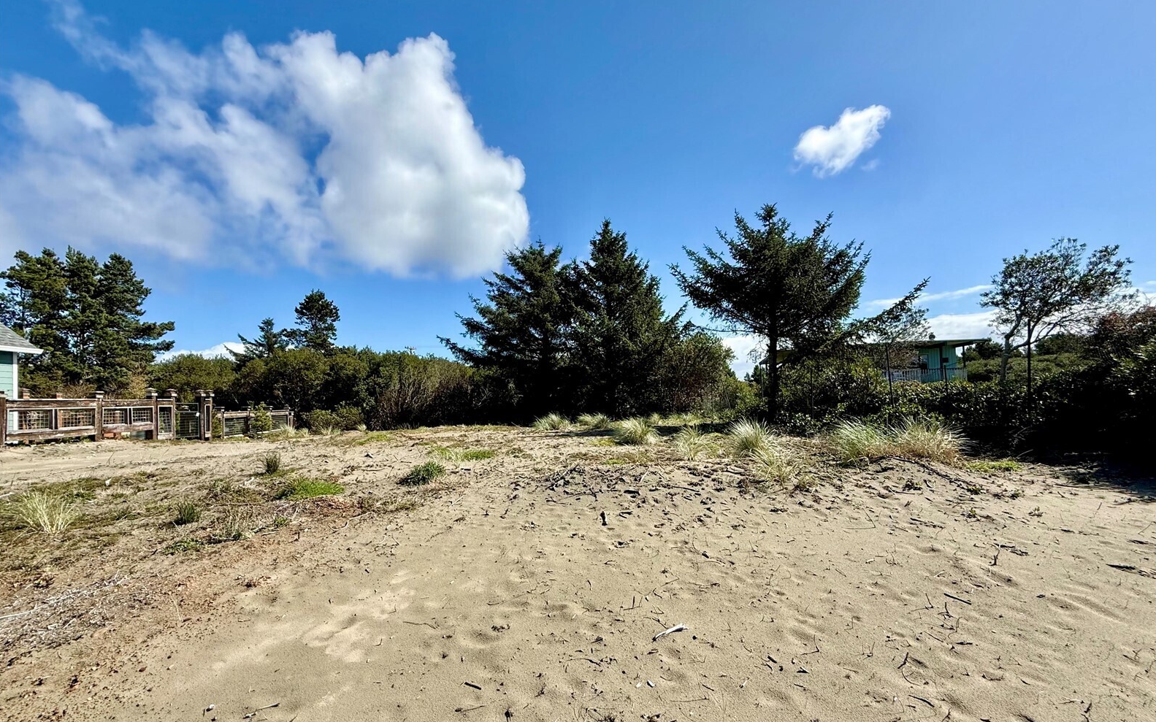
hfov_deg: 101.5
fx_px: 473
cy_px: 385
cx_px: 582
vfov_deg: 74.7
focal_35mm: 15
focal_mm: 2.22
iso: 50
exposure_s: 1/1745
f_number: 2.2
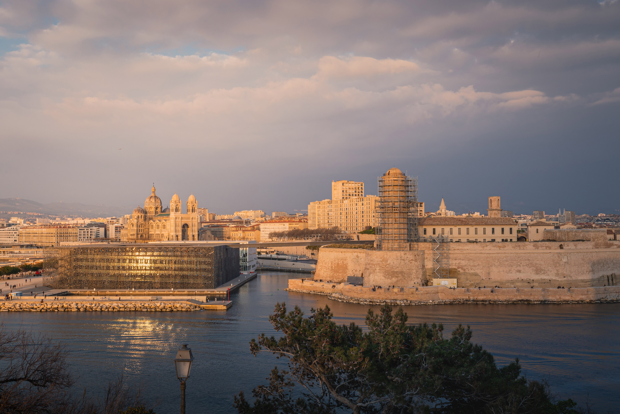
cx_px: 310
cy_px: 207
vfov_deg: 36.9
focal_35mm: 36
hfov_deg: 53.1
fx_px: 620
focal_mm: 24
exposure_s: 1/60
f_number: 10
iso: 100
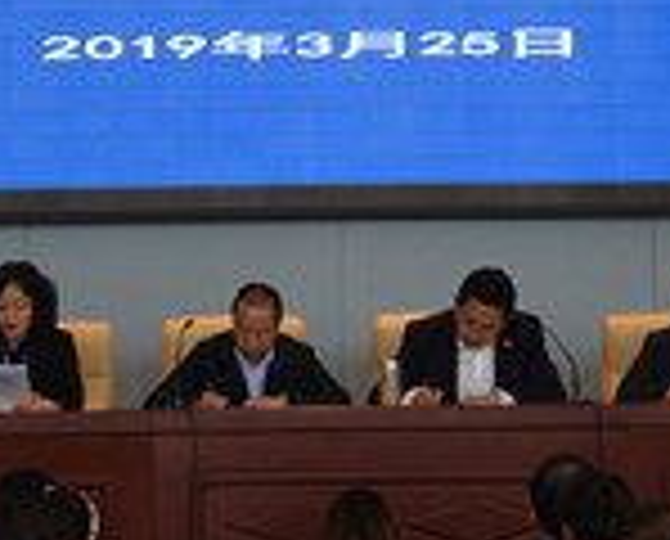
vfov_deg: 6.6
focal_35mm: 233
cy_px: -68
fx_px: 4627
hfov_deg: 8.3
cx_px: 319
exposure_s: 1/100
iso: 400
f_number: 5
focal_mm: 45
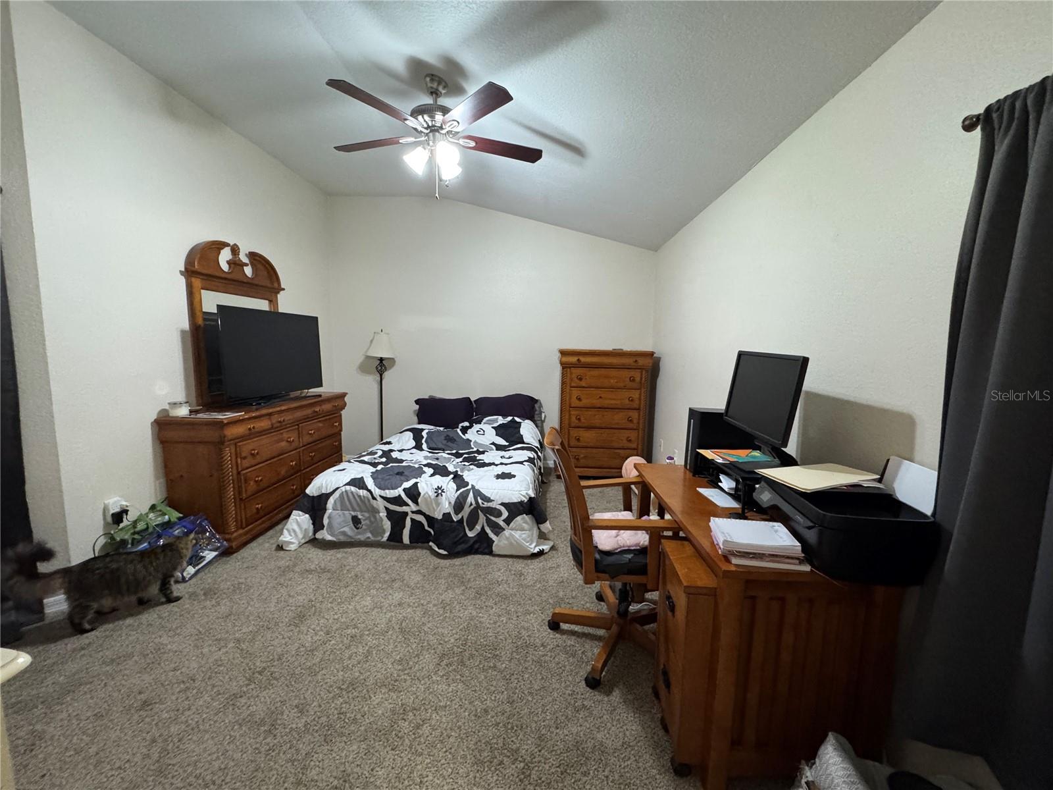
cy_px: 395
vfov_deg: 85.7
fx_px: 426
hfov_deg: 102.1
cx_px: 526
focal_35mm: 14
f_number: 2.2
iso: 640
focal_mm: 2.22
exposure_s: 1/60
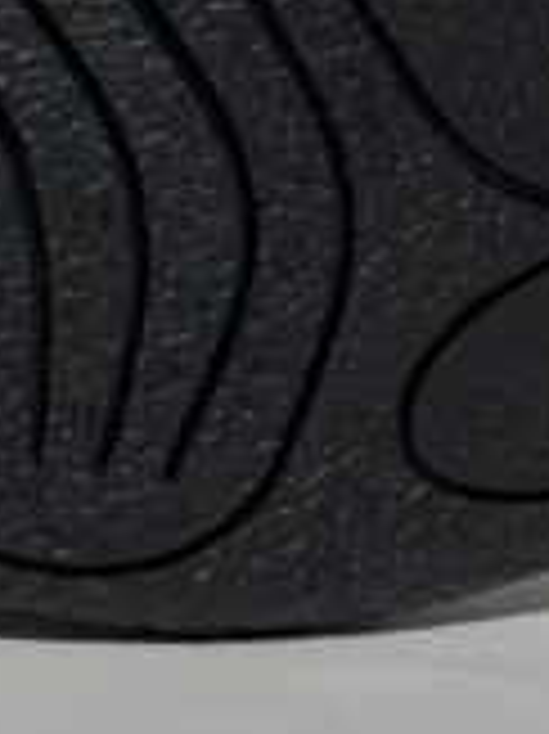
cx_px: -342
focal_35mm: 128
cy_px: -99
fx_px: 2710
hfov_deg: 11.0
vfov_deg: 15.0
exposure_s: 1/437
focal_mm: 5.1
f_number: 1.6
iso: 50
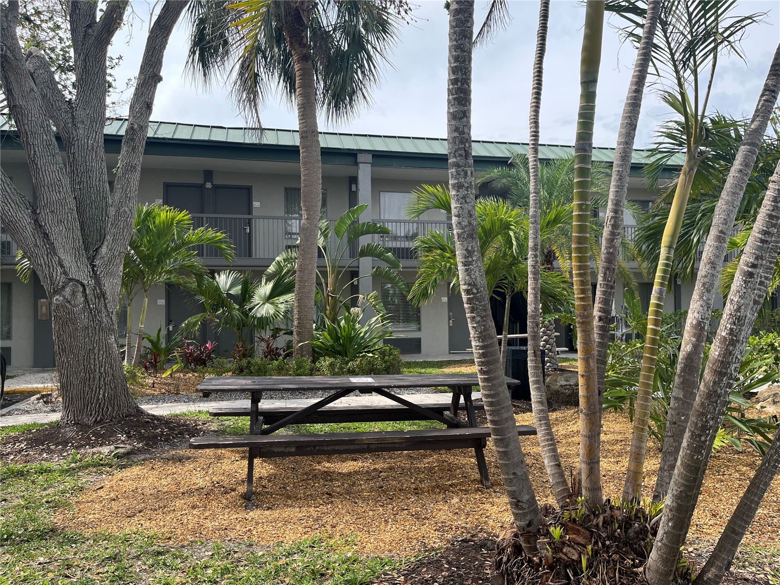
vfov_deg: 53.1
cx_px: 390
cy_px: 292
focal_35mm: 26
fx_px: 586
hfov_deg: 67.3
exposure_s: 1/2179
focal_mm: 5.1
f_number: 1.6
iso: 50
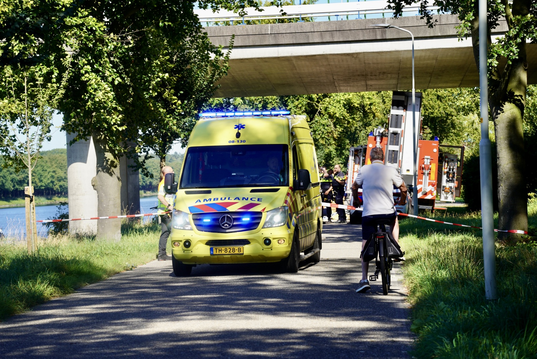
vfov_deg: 10.2
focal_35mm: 135
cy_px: 180
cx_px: 268
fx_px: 2015
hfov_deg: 15.2
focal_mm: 135
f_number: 7.1
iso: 100
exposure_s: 1/200
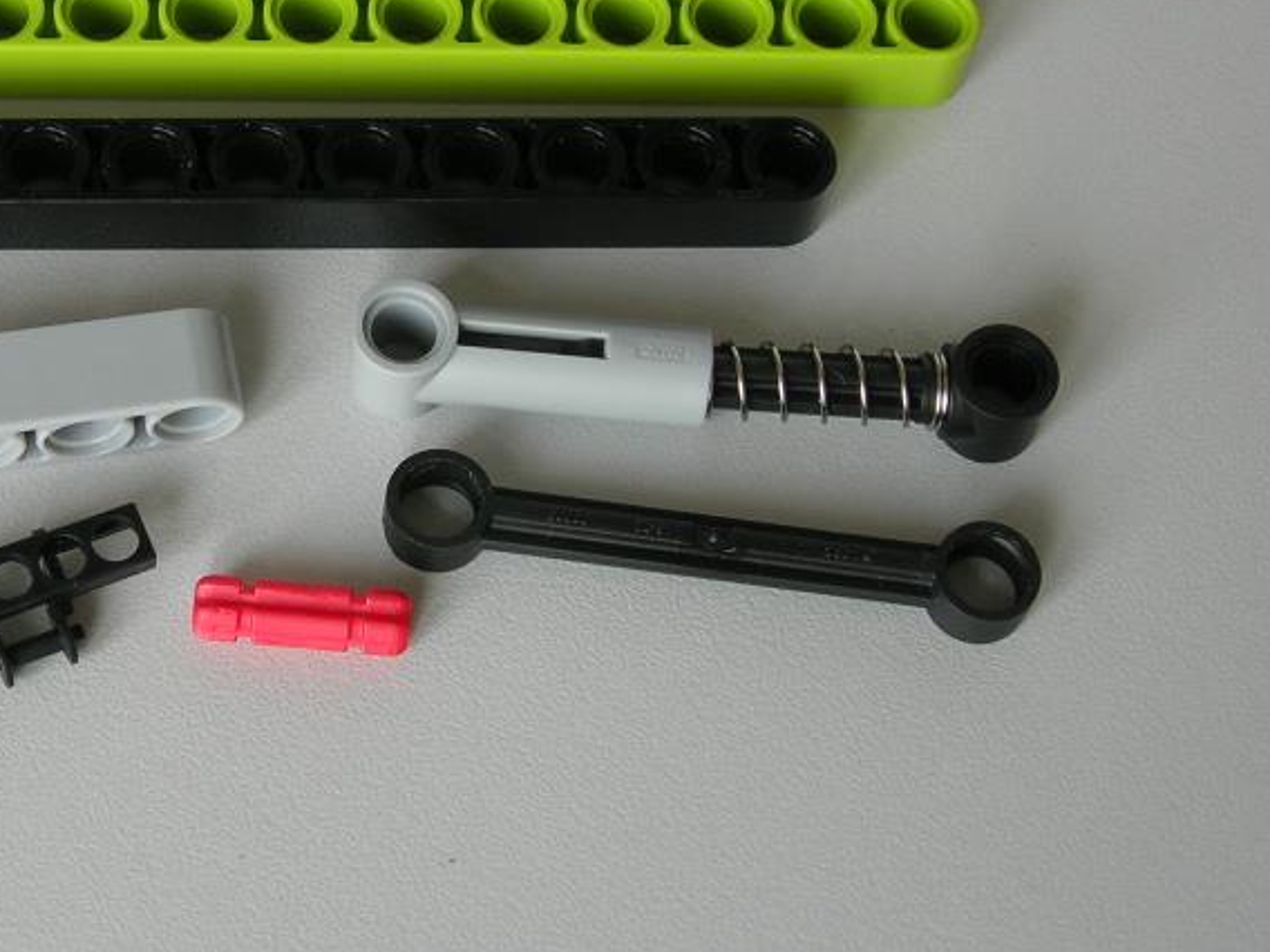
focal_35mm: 92
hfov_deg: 21.1
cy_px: 257
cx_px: 306
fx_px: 3375
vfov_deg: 16.0
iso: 64
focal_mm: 10.6
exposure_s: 1/30.1
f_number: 3.2
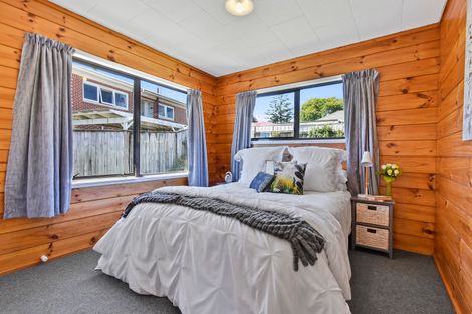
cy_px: 157
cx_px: 236
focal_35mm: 15
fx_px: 197
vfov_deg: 77.3
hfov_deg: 100.4
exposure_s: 1/5
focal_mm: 10
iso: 400
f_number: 10
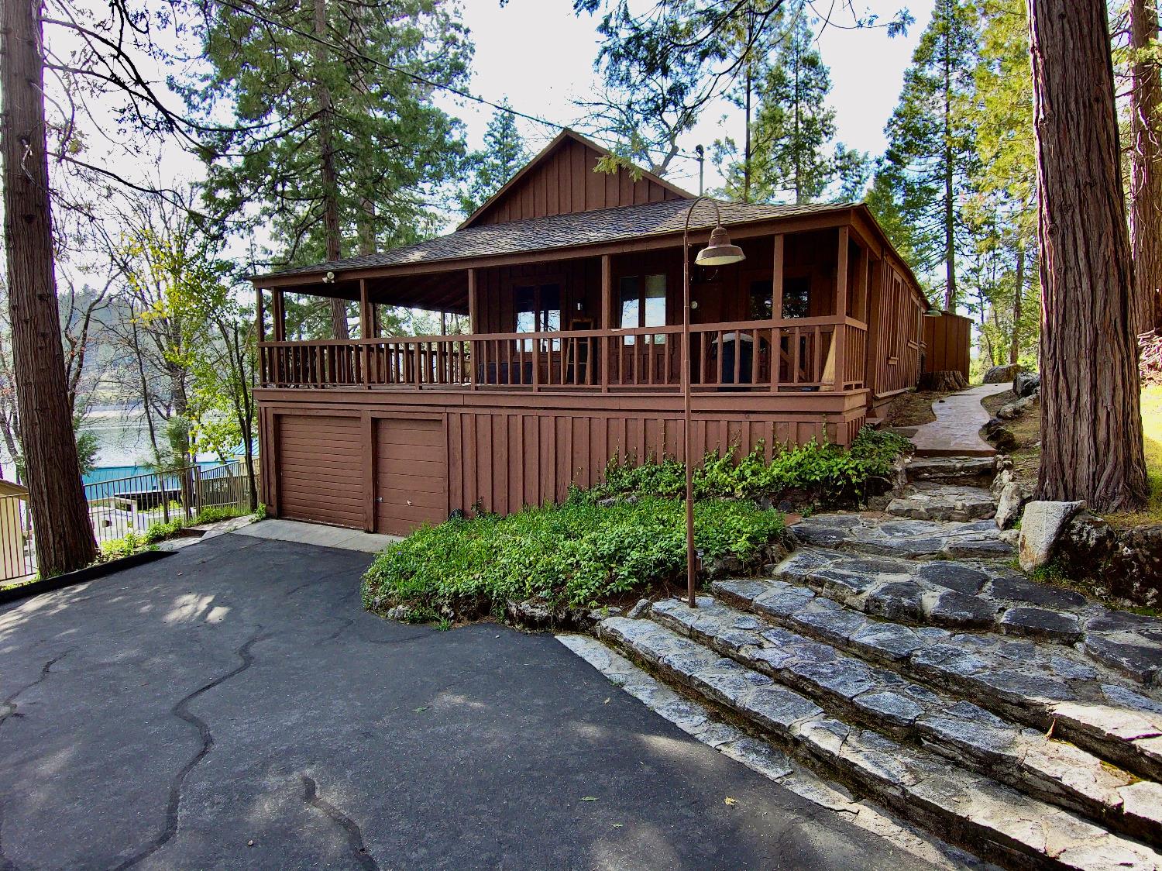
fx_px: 705
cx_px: 581
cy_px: 436
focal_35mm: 21
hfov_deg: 79.0
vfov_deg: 63.4
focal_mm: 3.7
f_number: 2.8
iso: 100
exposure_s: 1/390
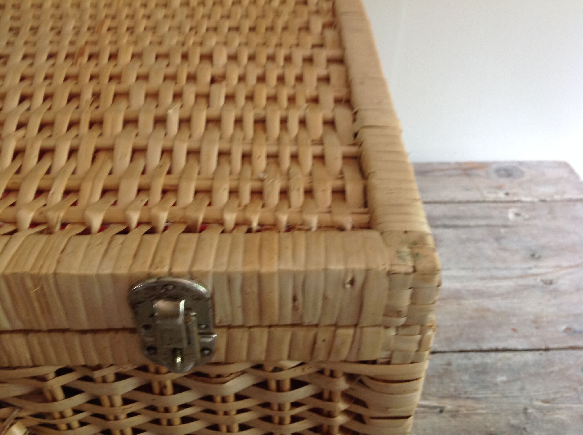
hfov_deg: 52.7
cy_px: 218
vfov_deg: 40.6
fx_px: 589
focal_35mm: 35
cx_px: 292
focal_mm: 4.28
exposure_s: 1/15
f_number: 2.4
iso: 125
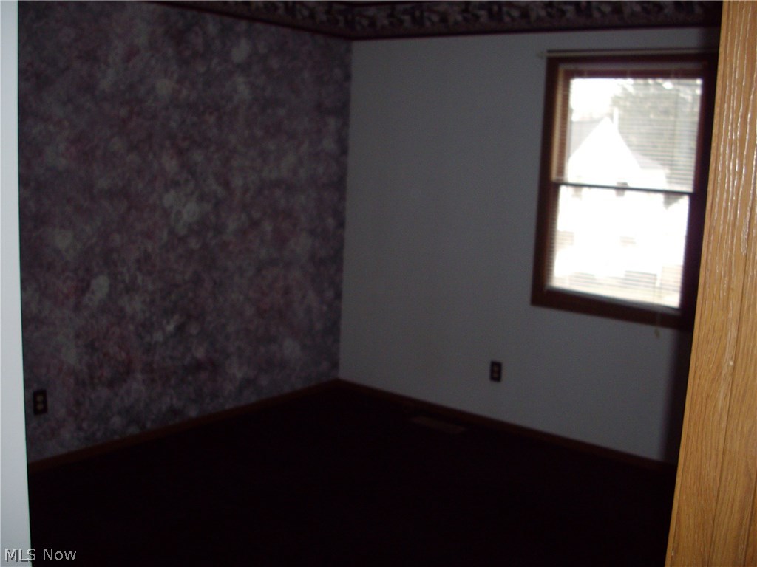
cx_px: 378
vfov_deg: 38.7
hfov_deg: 50.1
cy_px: 284
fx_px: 809
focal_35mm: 37
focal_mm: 6.2
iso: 160
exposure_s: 1/50
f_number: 2.8
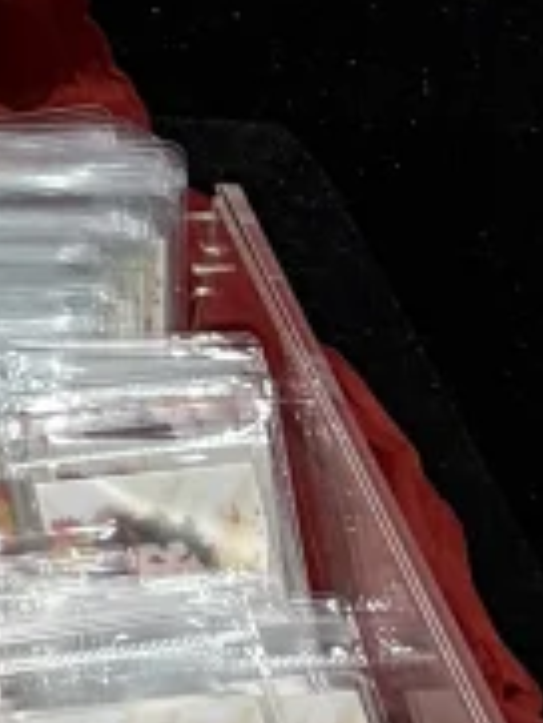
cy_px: -923
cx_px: -1182
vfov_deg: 9.4
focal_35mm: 191
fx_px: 3990
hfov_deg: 6.9
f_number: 1.78
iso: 200
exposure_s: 1/50
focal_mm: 6.76
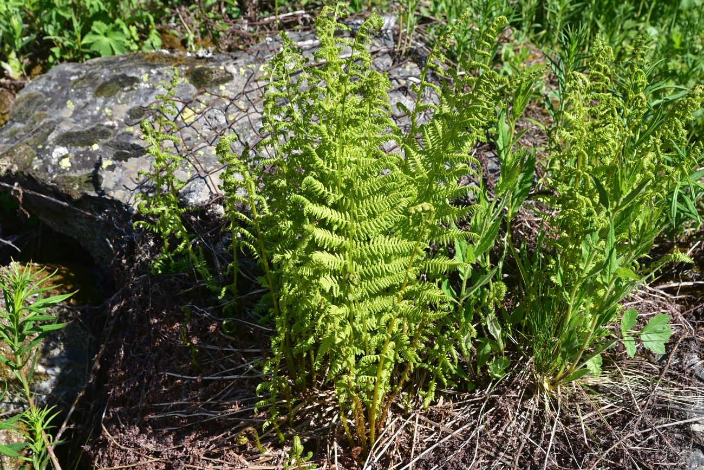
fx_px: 978
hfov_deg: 39.6
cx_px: 352
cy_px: 235
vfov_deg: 27.0
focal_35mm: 50
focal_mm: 50
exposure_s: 1/125
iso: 100
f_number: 9
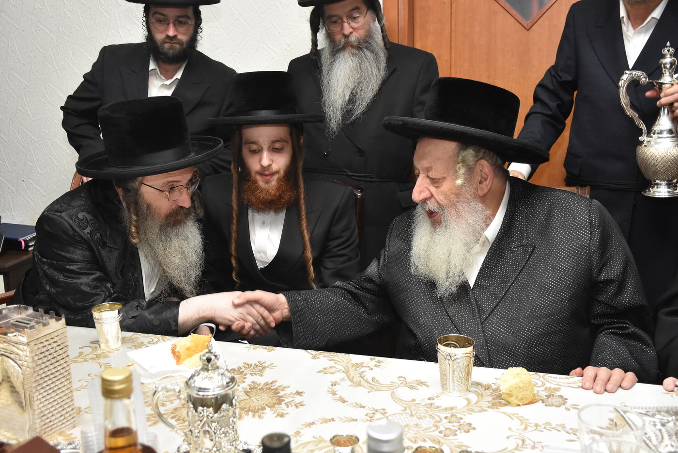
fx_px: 735
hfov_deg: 49.5
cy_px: 226
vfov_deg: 34.2
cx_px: 339
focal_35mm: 39
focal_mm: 26
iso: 1600
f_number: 5.6
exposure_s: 1/100
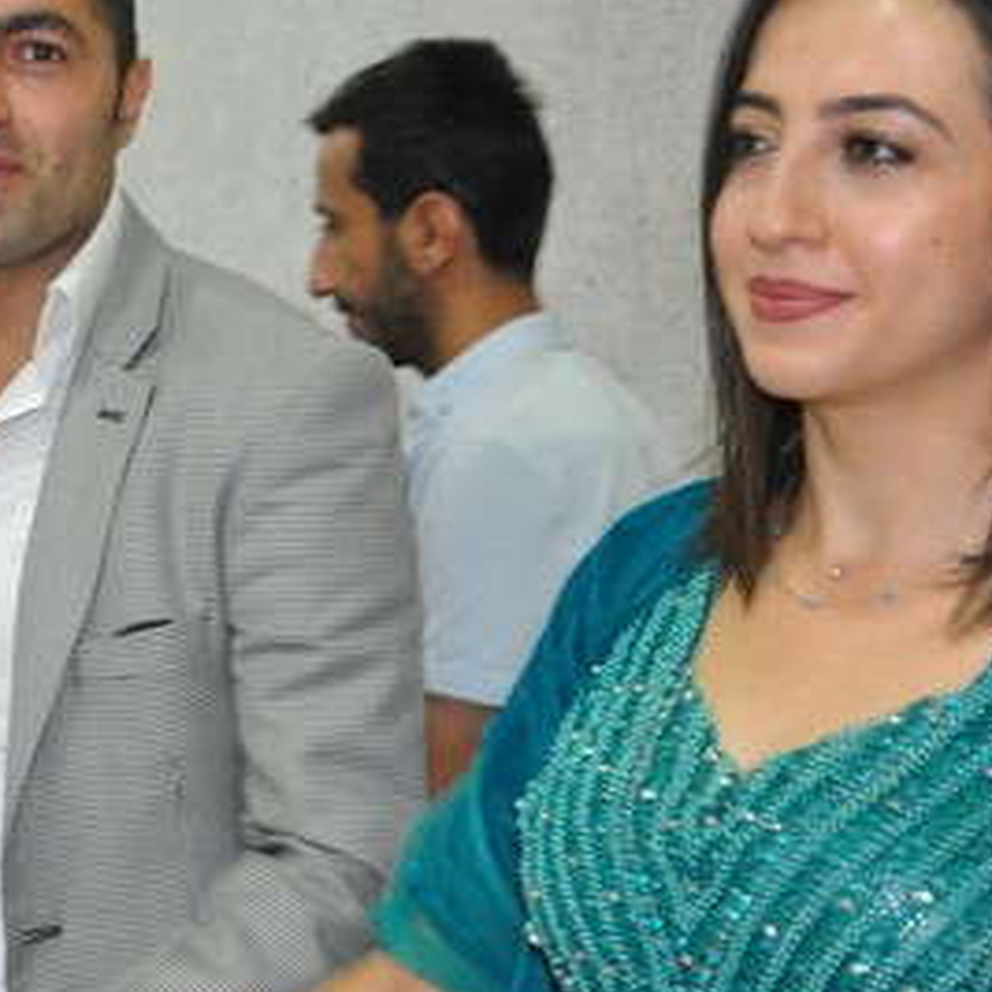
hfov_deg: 20.8
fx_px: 2594
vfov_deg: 21.6
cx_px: -59
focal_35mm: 80
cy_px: 567
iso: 1250
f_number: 4.5
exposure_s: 1/60
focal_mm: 24
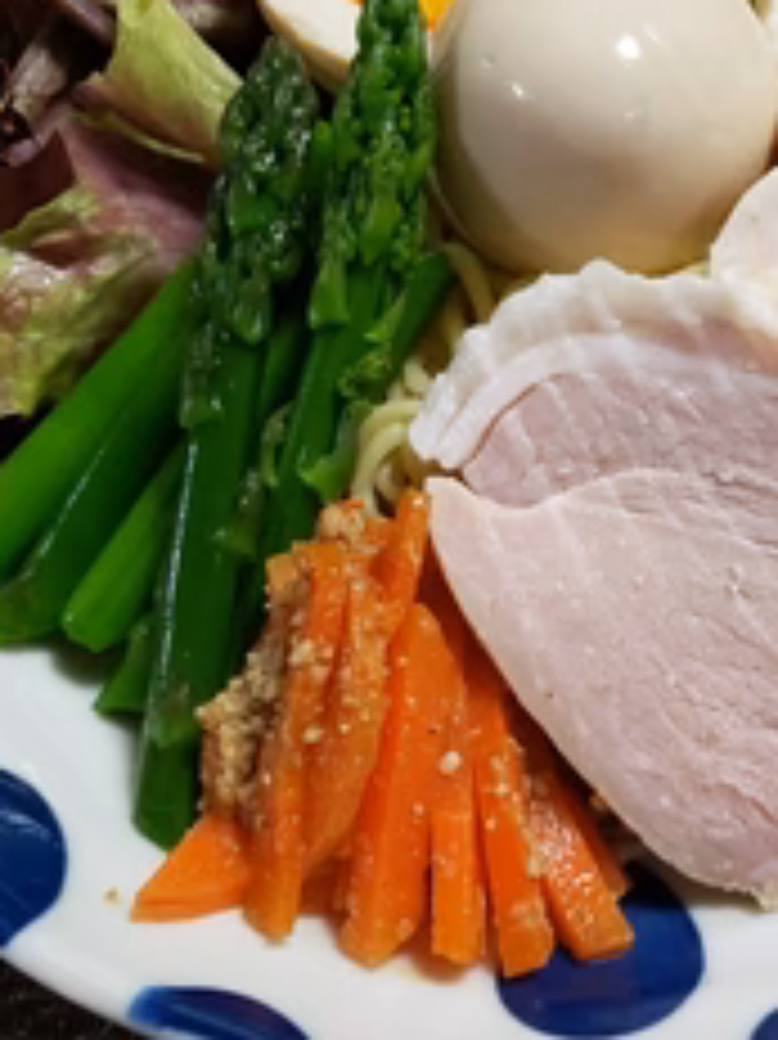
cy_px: 518
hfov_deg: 31.4
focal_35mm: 45
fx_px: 1350
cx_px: 616
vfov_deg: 42.1
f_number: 1.5
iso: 500
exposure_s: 1/100
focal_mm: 4.3
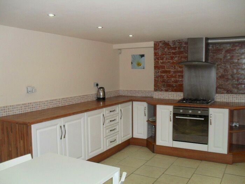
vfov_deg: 40.7
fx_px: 248
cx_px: 122
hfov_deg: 52.6
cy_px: 92
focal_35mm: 35
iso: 200
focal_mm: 6.3
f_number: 3.2
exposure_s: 1/45
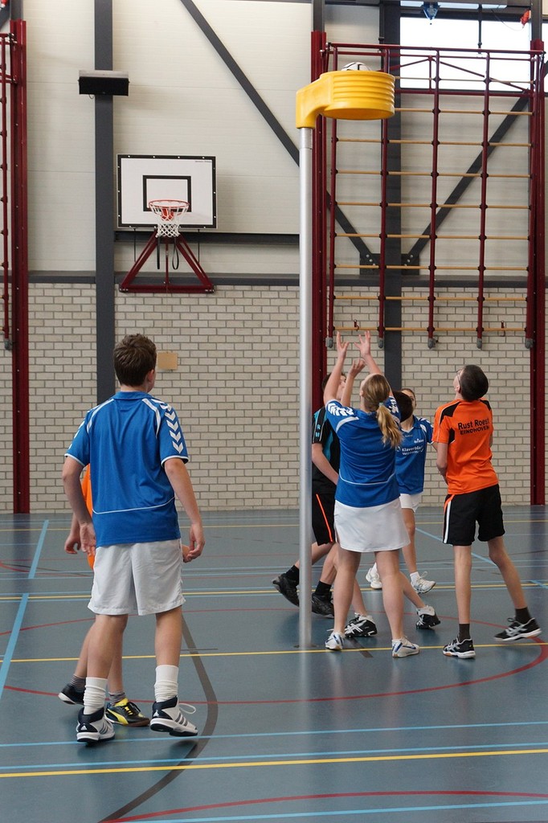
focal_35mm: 45
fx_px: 1028
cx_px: 274
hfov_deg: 29.8
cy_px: 412
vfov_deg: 43.6
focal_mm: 30
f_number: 4
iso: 640
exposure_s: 1/160
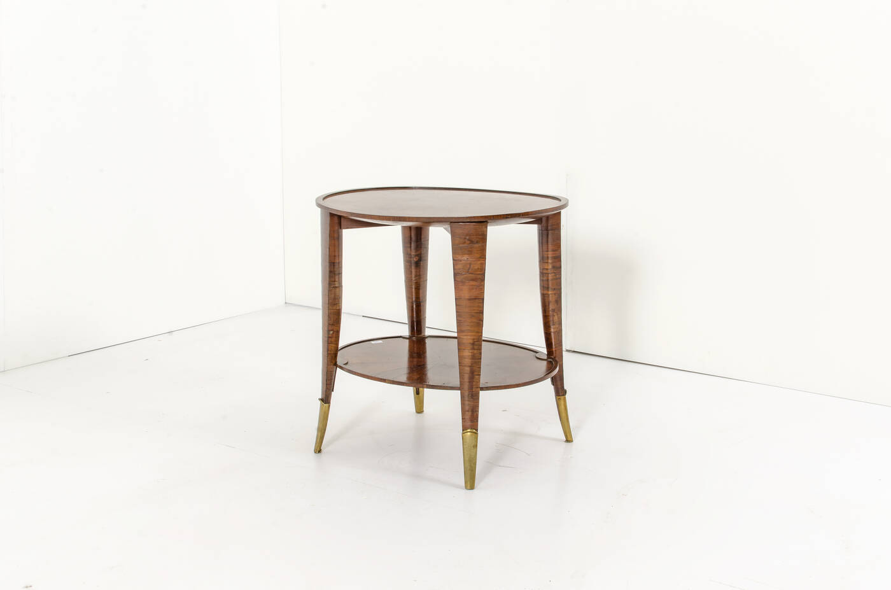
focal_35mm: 52
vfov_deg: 25.6
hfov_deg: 37.9
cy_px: 295
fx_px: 1297
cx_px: 446
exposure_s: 1/160
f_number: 16
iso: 100
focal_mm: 35
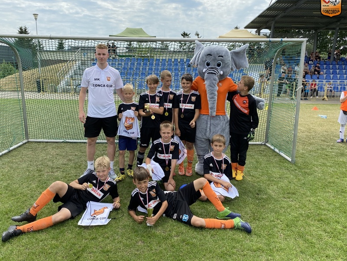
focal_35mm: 28
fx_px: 281
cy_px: 123
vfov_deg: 49.7
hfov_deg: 63.4
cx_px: 163
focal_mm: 4.25
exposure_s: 1/2222
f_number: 1.8
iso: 32
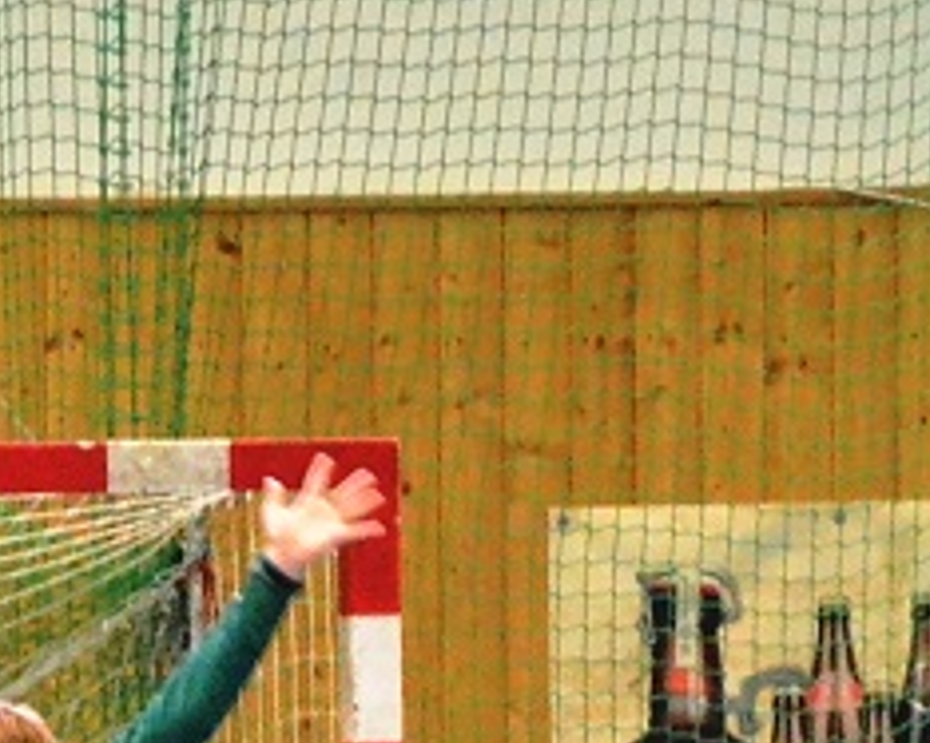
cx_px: -44
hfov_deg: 2.6
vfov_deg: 2.0
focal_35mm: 757
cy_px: 1113
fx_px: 20838
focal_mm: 105
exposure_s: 1/250
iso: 5600
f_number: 5.6
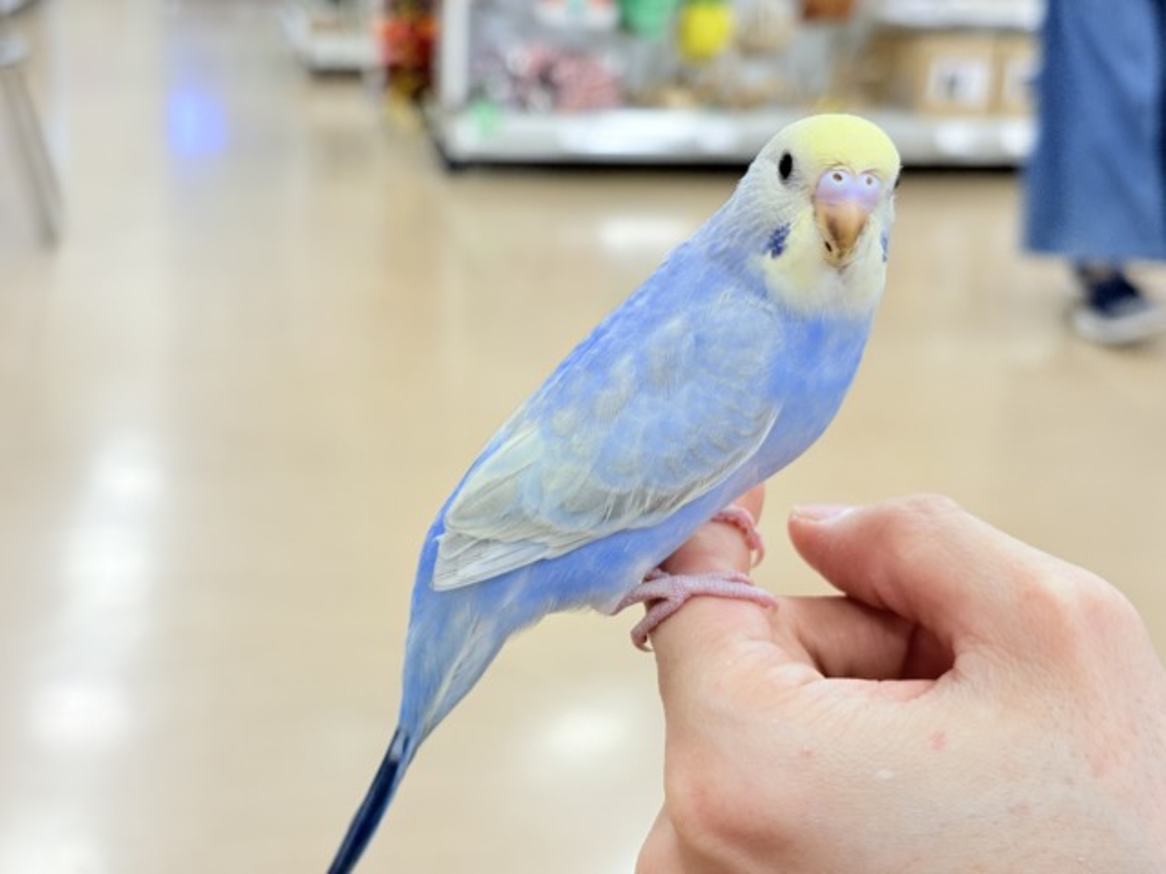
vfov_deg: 28.0
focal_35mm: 52
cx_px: 583
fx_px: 1752
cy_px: 437
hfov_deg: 36.8
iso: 50
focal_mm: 5.96
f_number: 1.6
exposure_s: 1/50
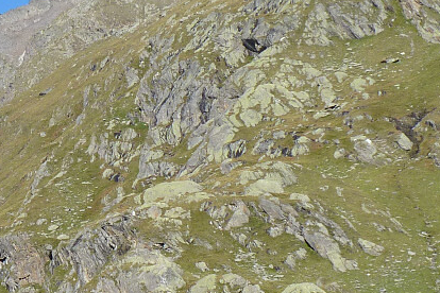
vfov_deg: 8.6
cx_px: -56
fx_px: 1943
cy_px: 202
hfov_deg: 12.7
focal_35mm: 159
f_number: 5.6
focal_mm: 7.8
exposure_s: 1/250
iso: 80
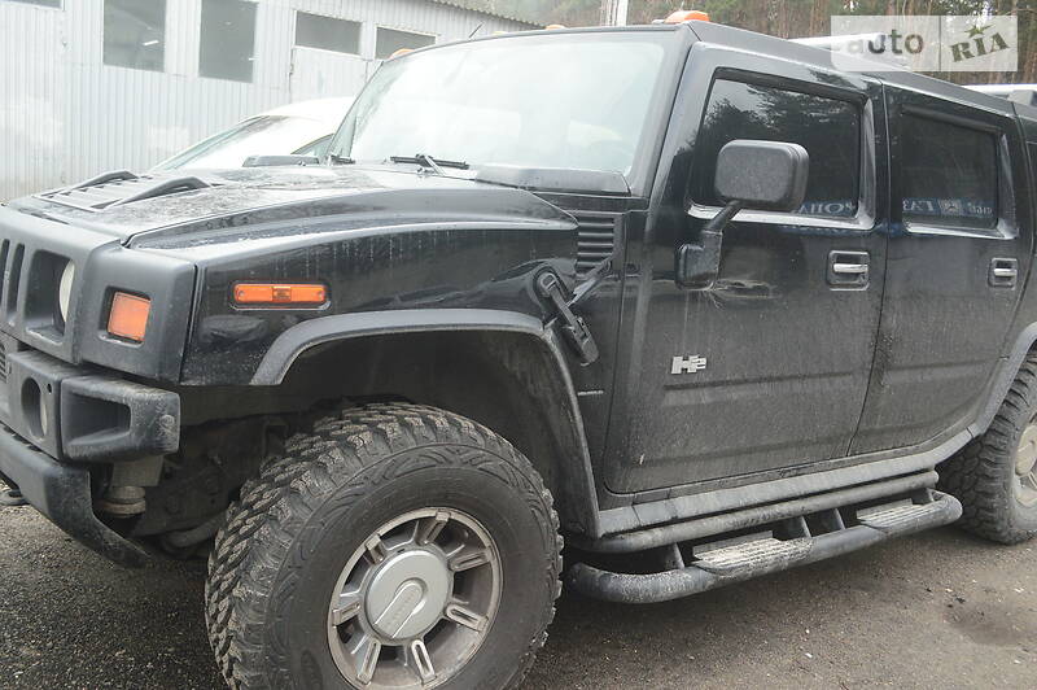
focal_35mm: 33
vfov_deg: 39.9
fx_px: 950
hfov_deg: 57.3
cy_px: 345
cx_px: 518
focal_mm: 22
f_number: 5.6
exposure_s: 1/125
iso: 400
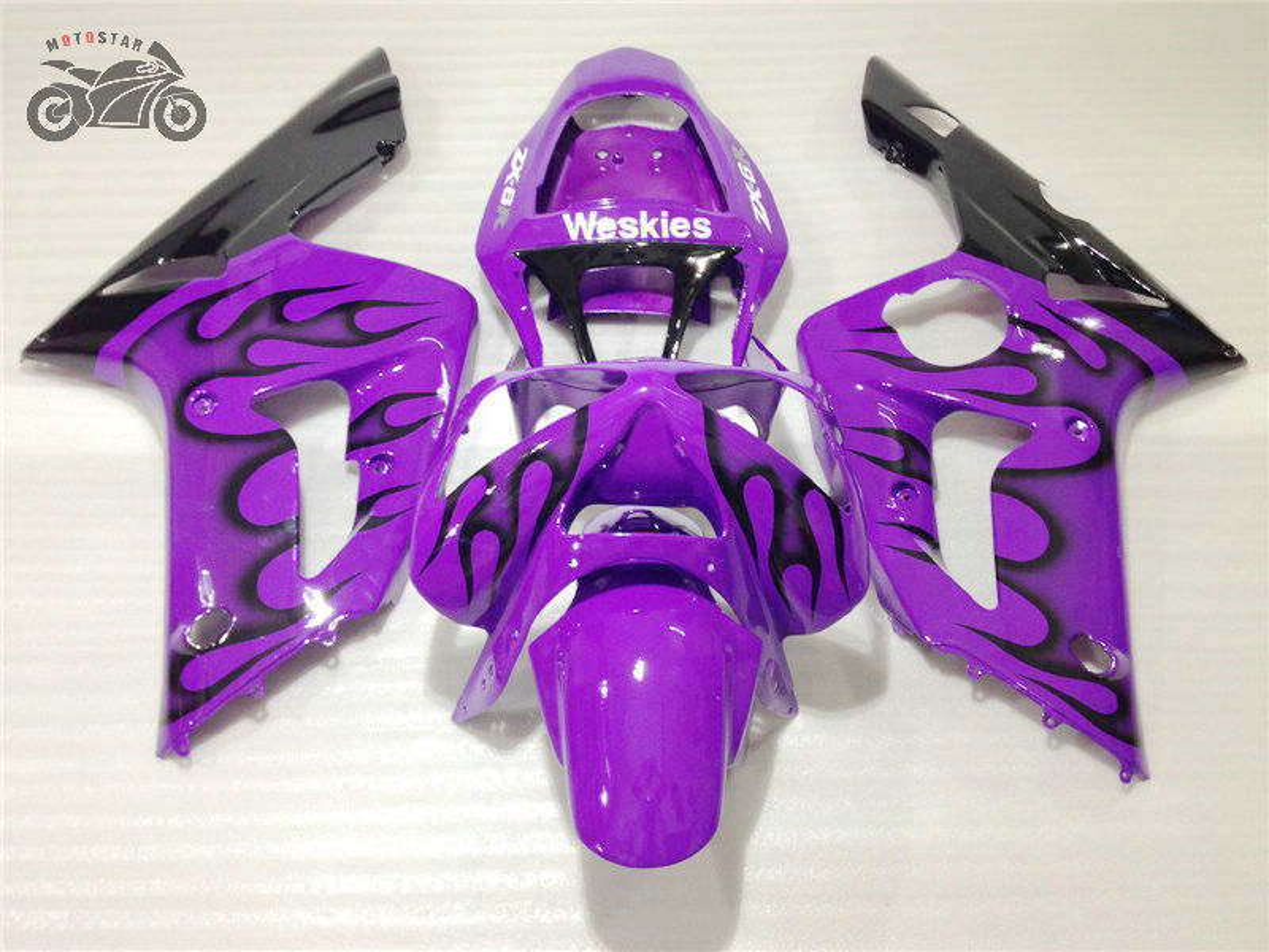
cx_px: 634
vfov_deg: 42.9
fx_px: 1210
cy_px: 476
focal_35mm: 33
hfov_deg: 55.4
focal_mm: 4.12
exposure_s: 1/30
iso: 64
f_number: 2.4
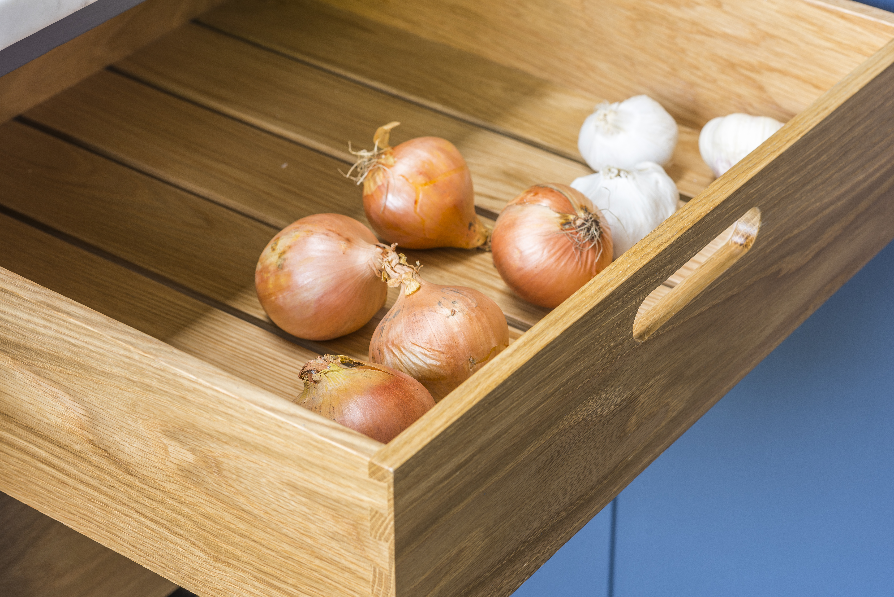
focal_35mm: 85
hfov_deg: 23.9
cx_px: 447
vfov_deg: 16.1
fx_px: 2111
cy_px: 298
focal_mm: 85
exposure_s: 1.3
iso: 64
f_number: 9
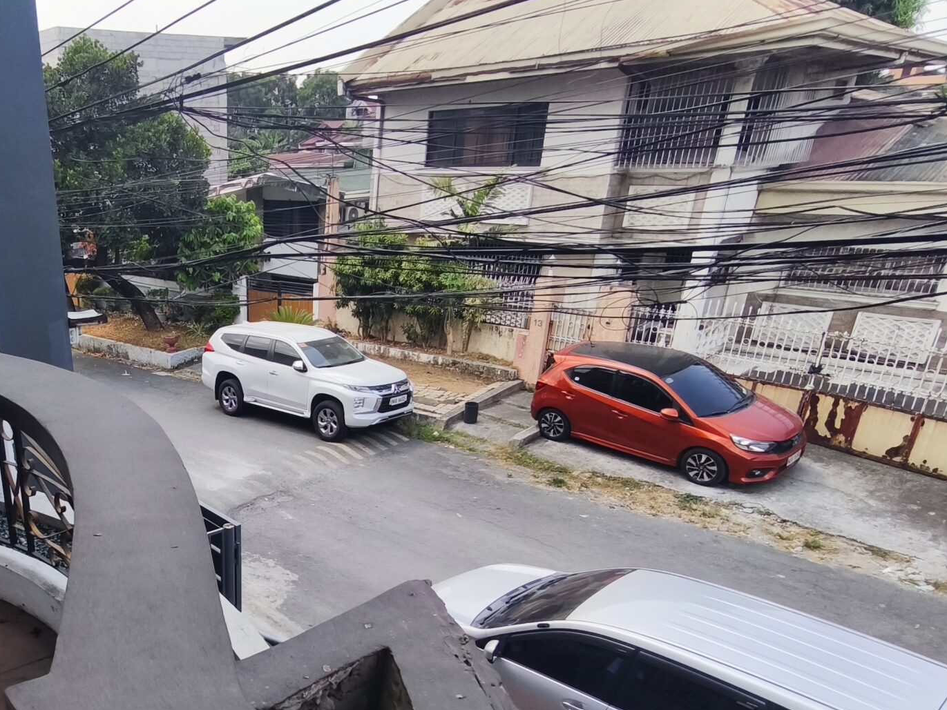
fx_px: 766
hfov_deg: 58.7
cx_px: 193
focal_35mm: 28
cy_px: 502
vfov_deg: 48.5
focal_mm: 1.91
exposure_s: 1/744
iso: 50
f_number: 2.2
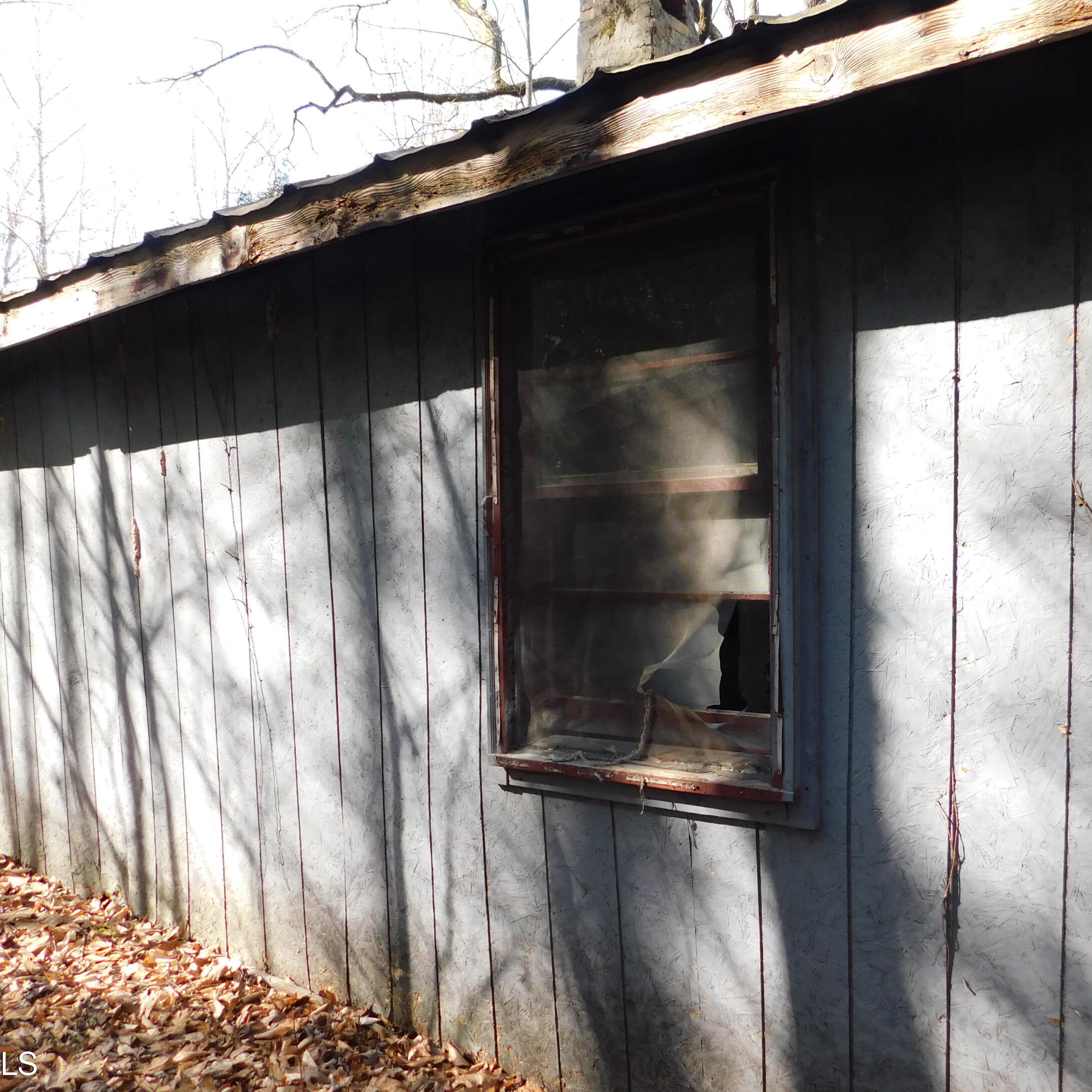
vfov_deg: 57.3
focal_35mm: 28
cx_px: 651
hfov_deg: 56.9
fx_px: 999
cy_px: 552
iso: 125
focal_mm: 4
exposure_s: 1/125
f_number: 3
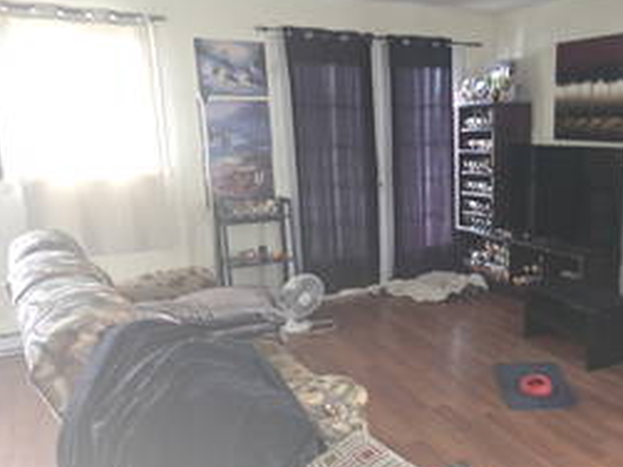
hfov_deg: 53.6
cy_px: 243
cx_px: 442
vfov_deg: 42.9
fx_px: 594
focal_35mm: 33
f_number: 1.8
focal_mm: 5.4
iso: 640
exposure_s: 1/12
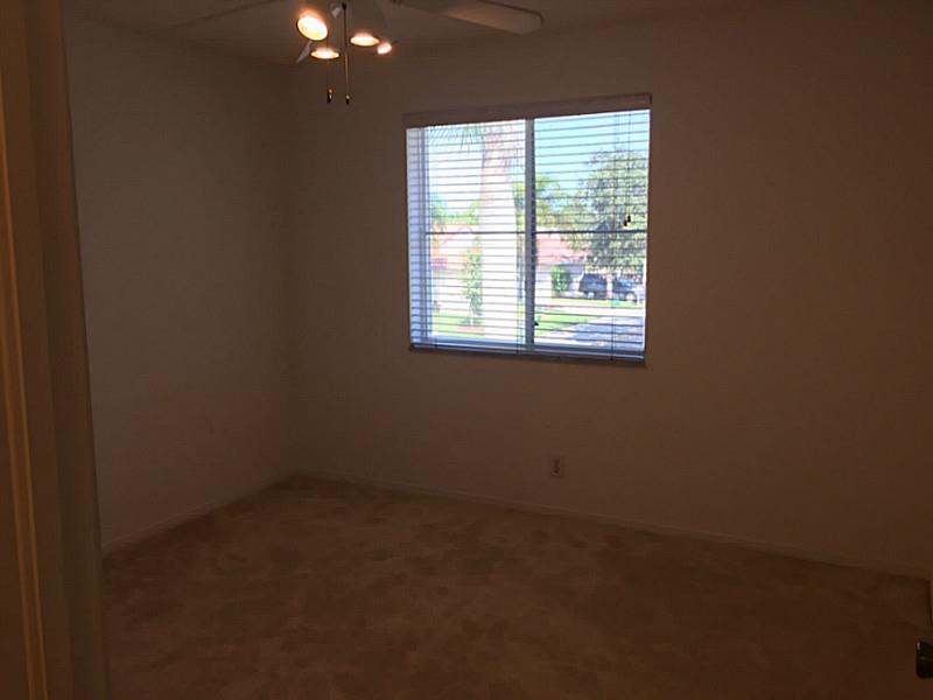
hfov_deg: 61.7
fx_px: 782
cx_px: 466
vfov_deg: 48.2
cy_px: 350
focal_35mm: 29
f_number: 2.2
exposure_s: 1/40
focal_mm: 4.15
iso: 32
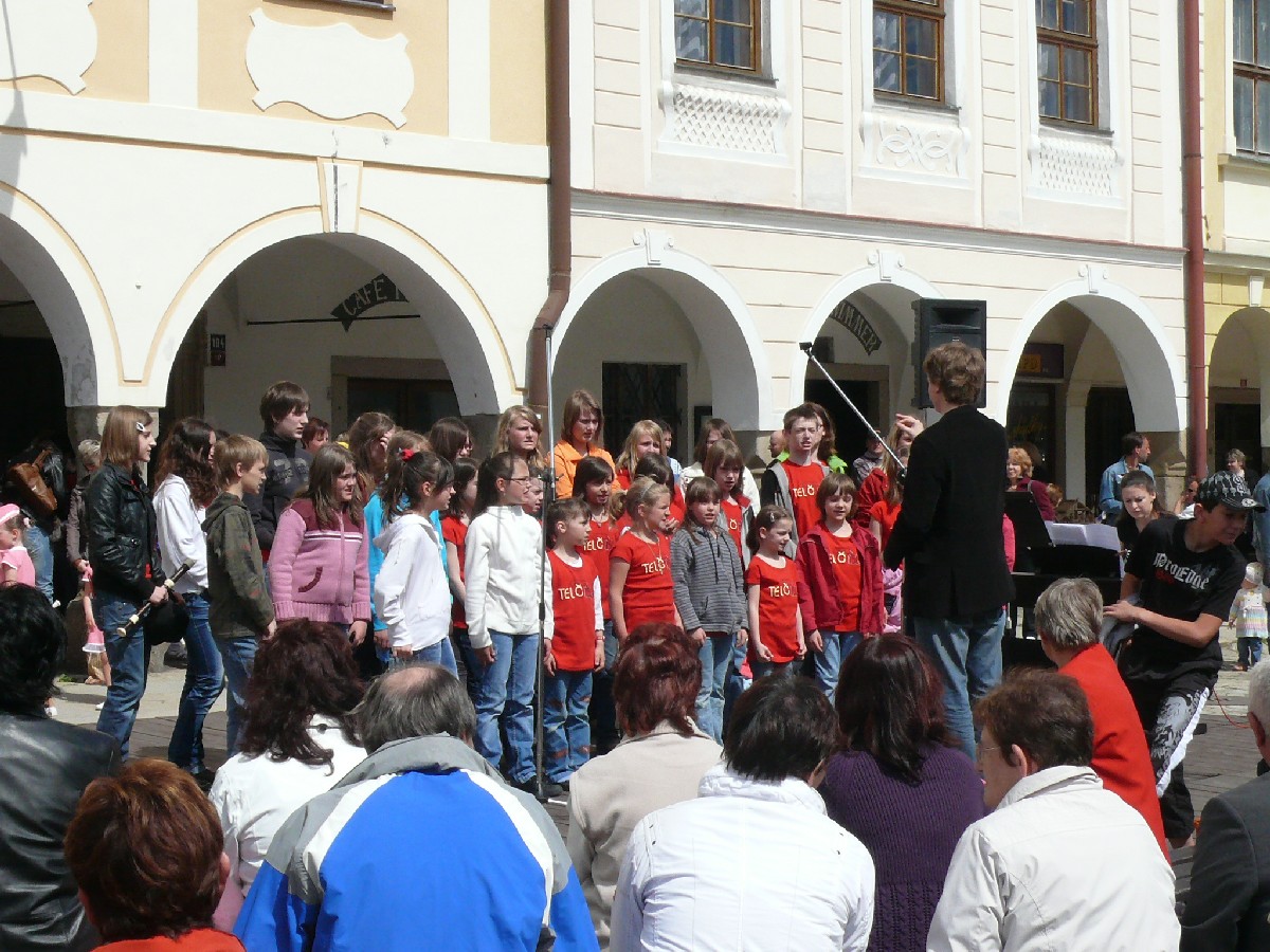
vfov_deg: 22.9
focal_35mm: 64
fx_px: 2348
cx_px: 635
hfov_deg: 30.3
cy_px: 476
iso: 200
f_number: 8
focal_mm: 10.5
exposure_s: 1/800
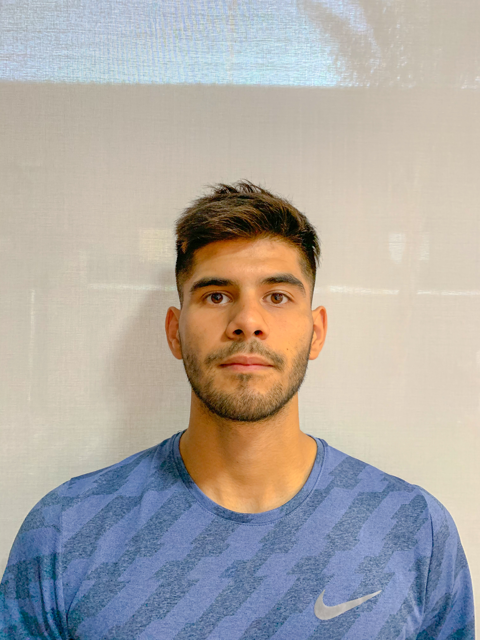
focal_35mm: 26
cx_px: 240
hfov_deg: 53.1
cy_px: 320
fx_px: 481
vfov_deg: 67.3
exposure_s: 1/51
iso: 400
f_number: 1.8
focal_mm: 4.25
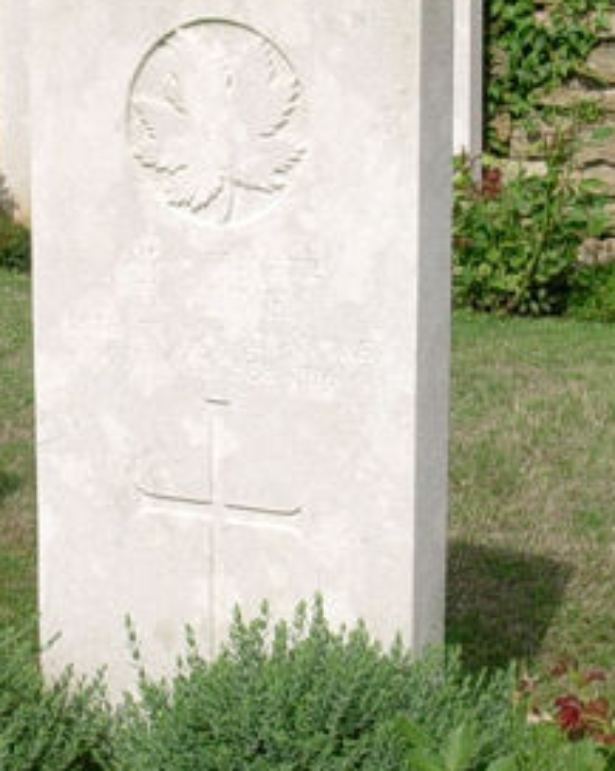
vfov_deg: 19.8
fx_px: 2211
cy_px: 371
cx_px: 190
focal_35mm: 97
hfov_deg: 15.8
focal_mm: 6.7
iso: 70
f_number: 5.8
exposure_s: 1/430
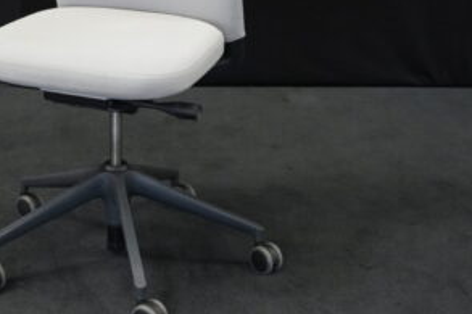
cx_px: 121
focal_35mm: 82
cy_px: 45
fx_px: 1074
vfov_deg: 16.5
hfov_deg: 24.5
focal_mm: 40
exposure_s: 1/160
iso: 5000
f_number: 4
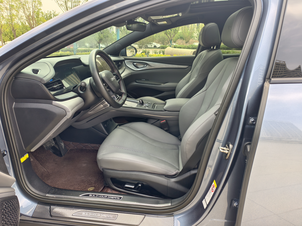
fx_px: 201
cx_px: 151
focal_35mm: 23
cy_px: 113
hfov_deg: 73.9
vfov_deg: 58.9
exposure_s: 1/166
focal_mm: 6.54
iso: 72
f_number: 1.57
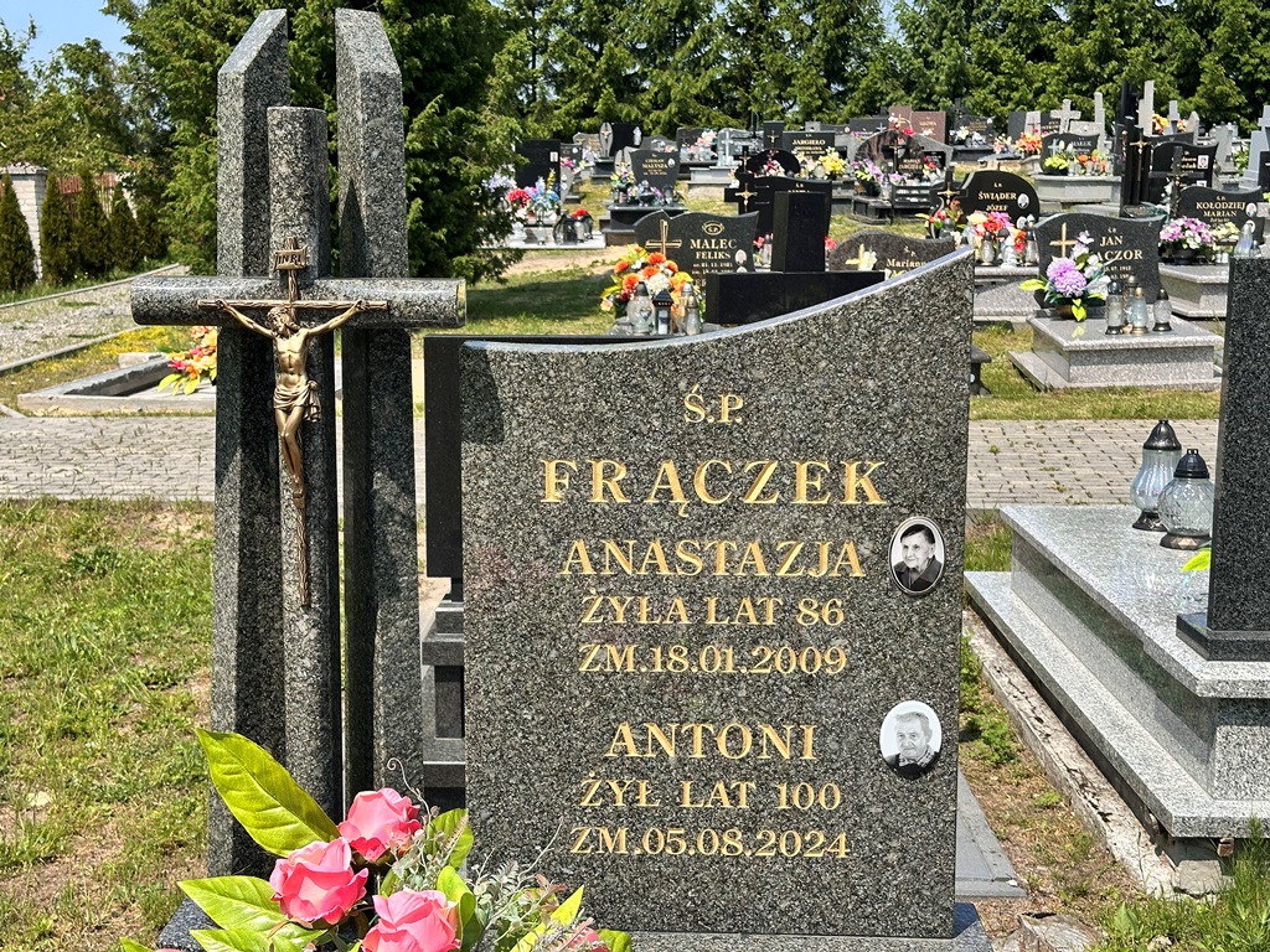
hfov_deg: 39.7
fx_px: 1761
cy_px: 476
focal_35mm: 48
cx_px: 635
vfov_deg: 30.3
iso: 64
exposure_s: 1/3155
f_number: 1.78
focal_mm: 6.86
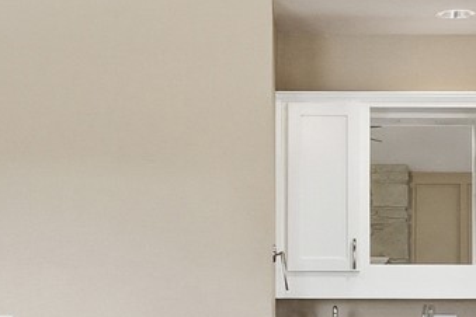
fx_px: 1124
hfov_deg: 23.8
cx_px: 322
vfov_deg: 15.9
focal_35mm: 85
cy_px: 267
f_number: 9
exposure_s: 1/25
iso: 250
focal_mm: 10
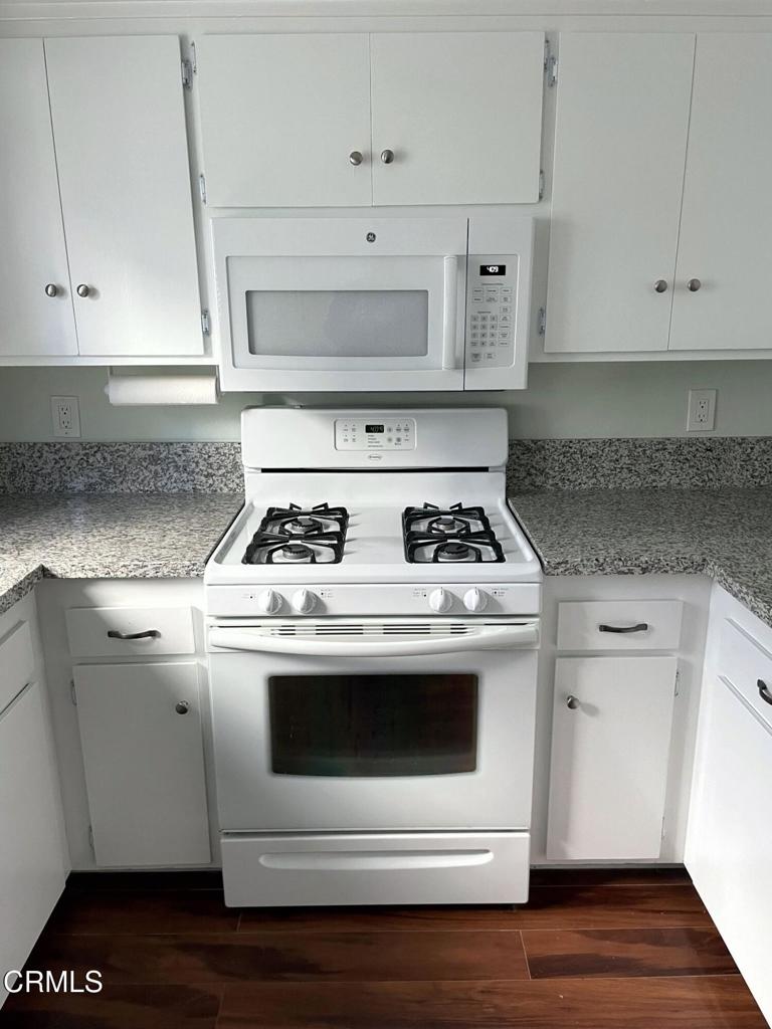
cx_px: 386
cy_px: 514
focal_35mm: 26
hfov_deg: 53.1
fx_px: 773
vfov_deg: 67.3
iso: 125
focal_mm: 4.2
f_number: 1.6
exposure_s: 1/70
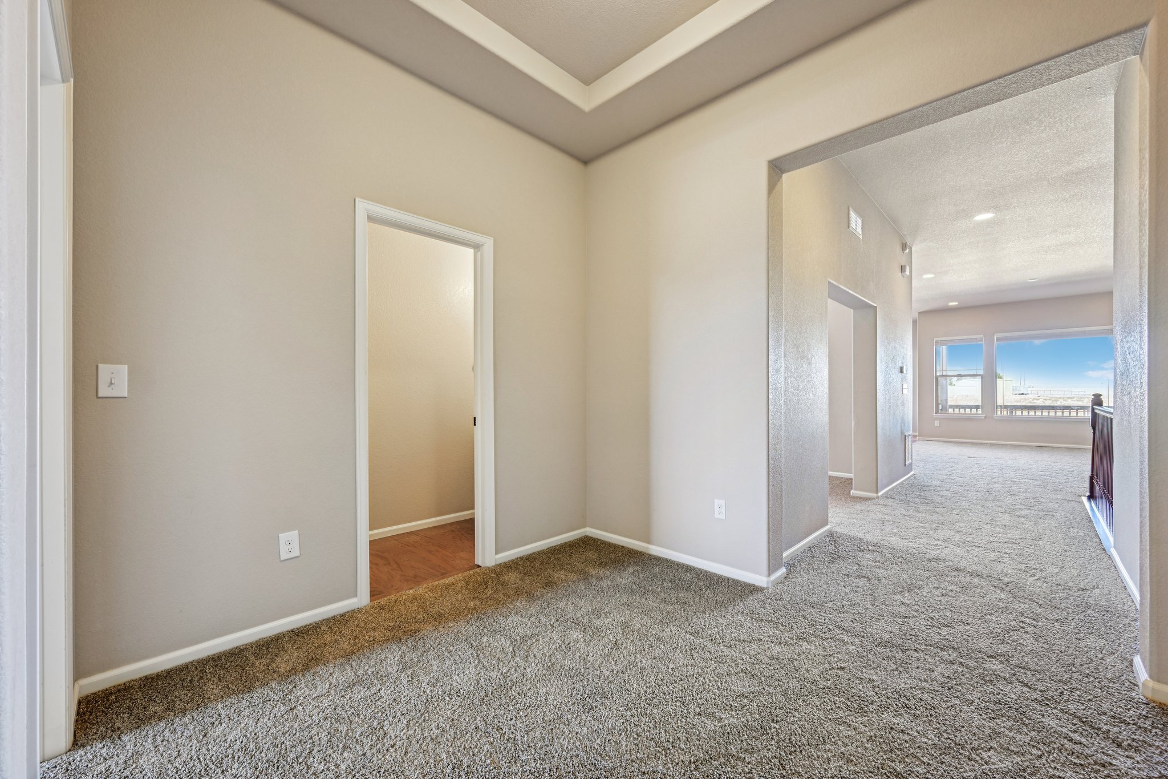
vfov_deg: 81.2
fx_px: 454
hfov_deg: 104.3
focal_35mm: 14
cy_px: 390
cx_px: 584
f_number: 10
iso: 400
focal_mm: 14
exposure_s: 1/13
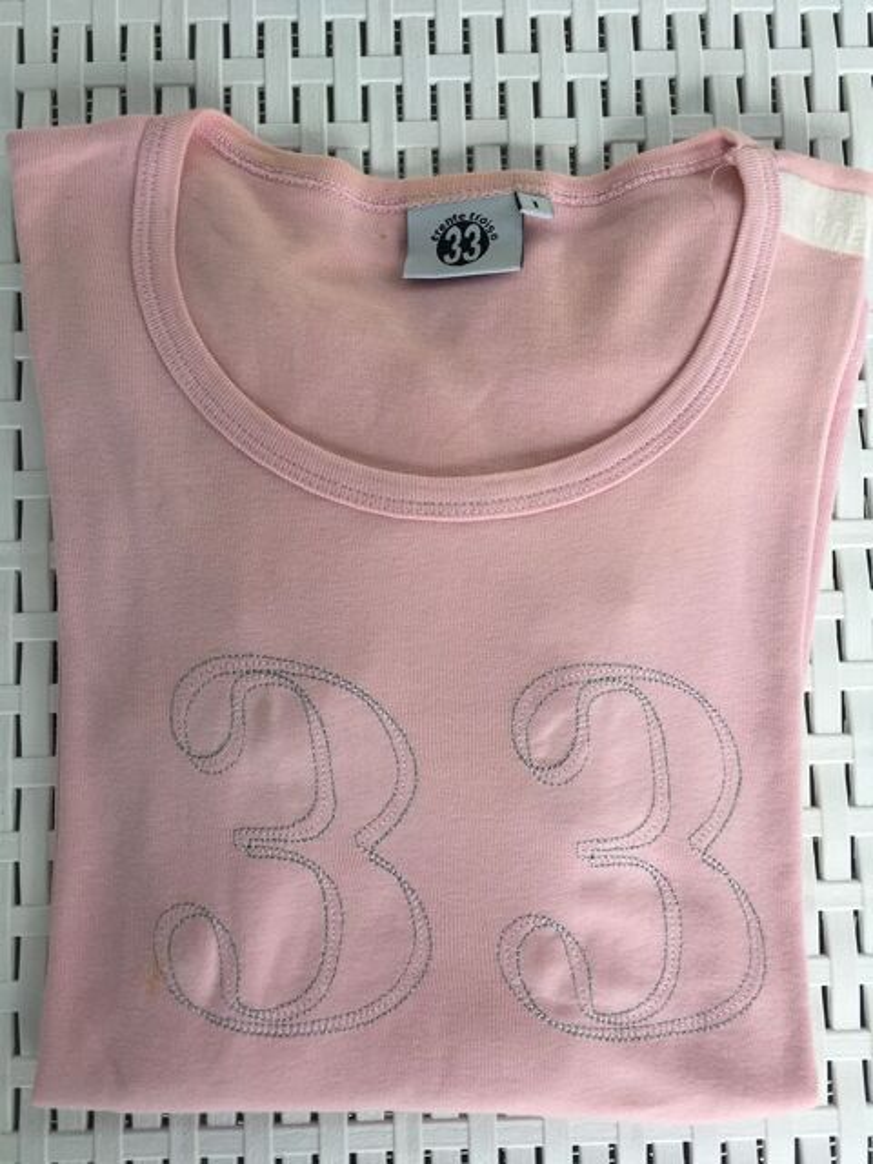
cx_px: 436
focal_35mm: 29
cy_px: 582
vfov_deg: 61.7
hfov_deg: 48.2
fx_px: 975
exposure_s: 1/194
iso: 25
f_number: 2.2
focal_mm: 4.15
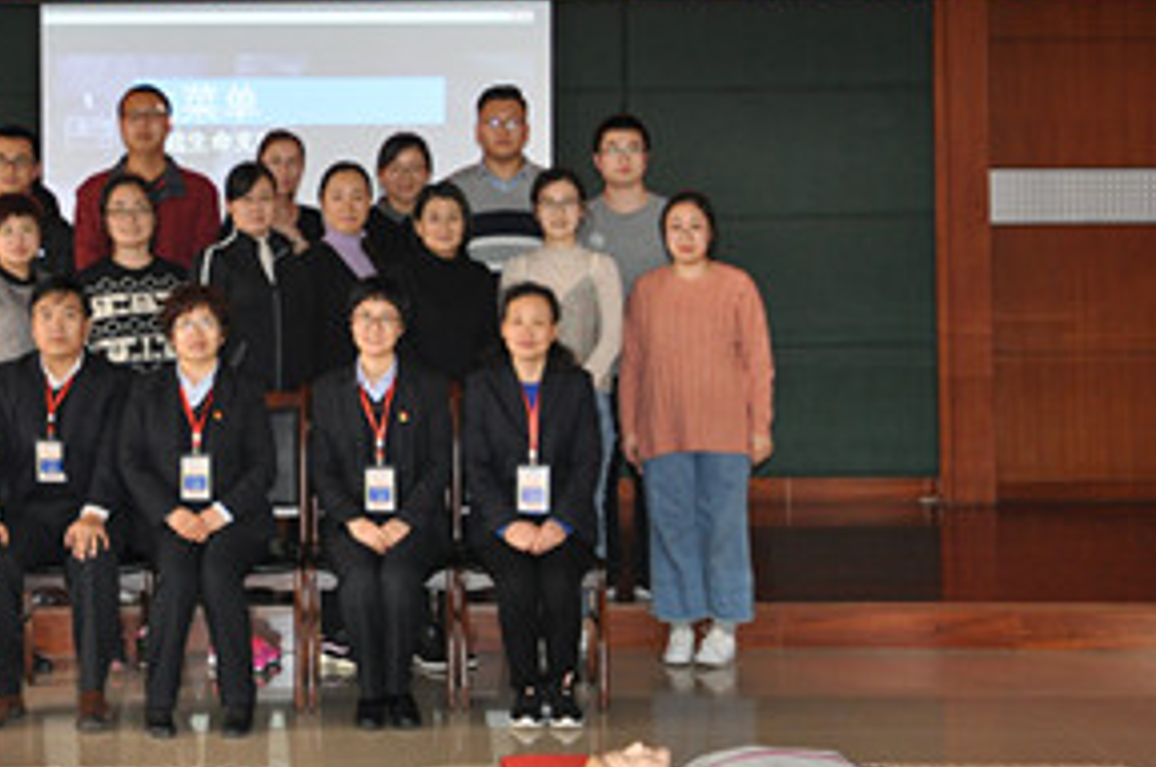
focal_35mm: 78
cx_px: 333
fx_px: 2500
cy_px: 163
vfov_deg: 17.3
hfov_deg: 25.8
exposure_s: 1/60
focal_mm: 30
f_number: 4.2
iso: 800
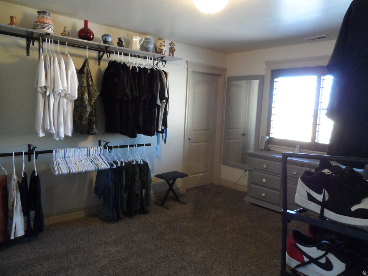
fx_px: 255
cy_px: 138
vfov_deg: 56.8
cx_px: 184
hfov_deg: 71.6
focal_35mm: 24
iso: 480
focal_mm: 4
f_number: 3.2
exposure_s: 1/30
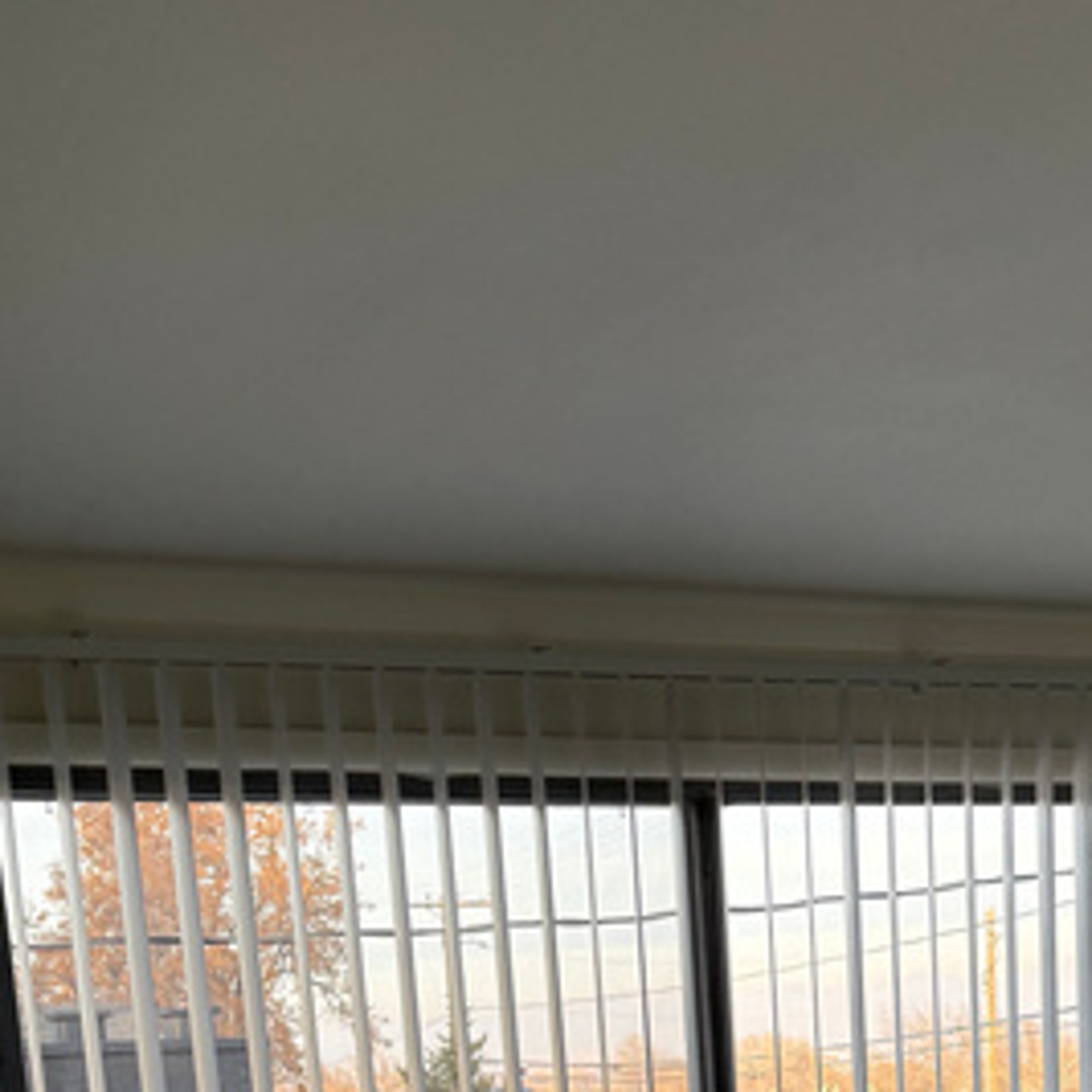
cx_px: 847
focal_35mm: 61
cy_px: 1456
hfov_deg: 27.7
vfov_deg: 24.3
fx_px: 2177
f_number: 1.78
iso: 100
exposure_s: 1/345
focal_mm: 6.76
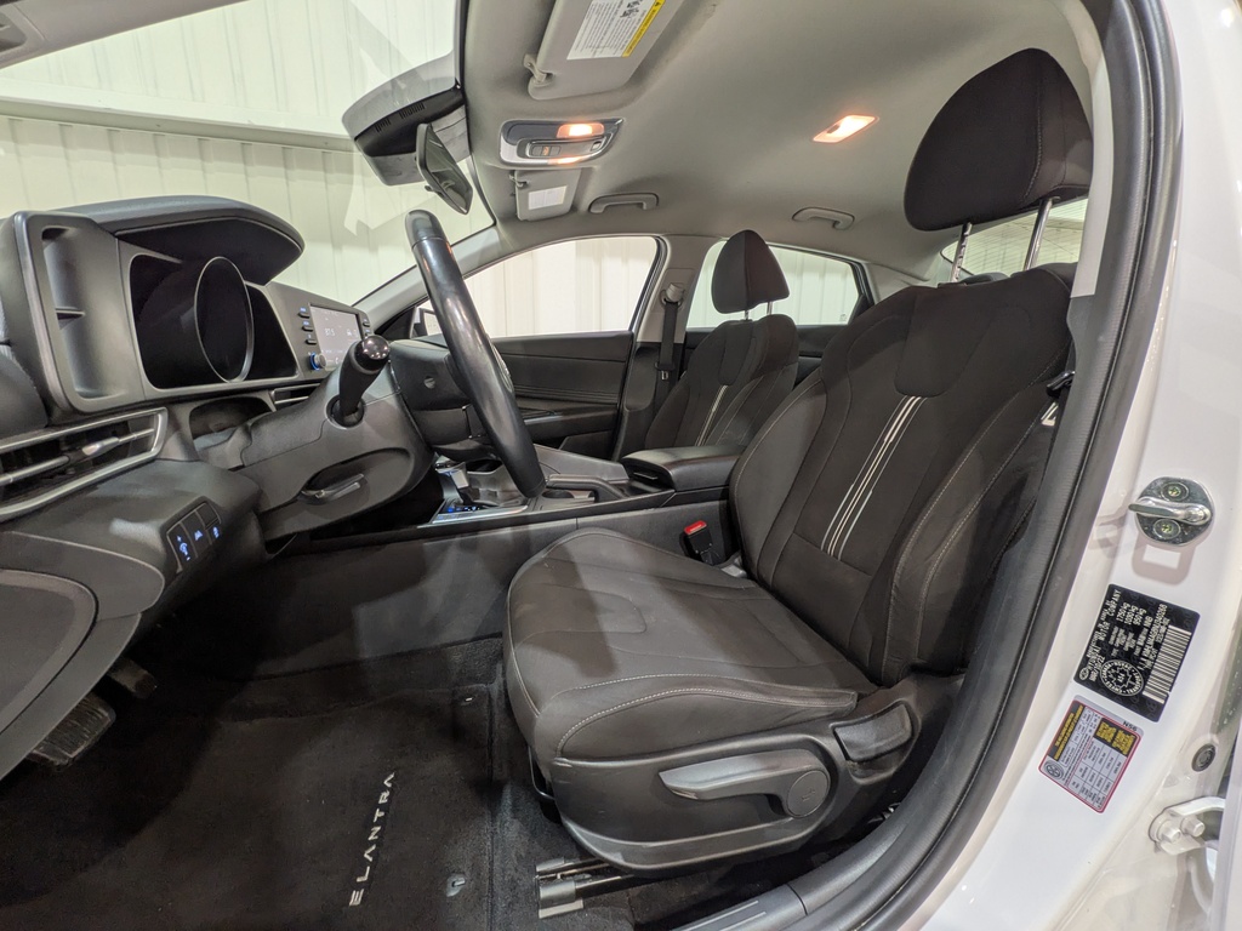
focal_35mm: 14
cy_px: 466
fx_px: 502
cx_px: 621
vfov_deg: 85.7
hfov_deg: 102.1
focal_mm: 1.83
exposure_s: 1/33.3
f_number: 2.2
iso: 65
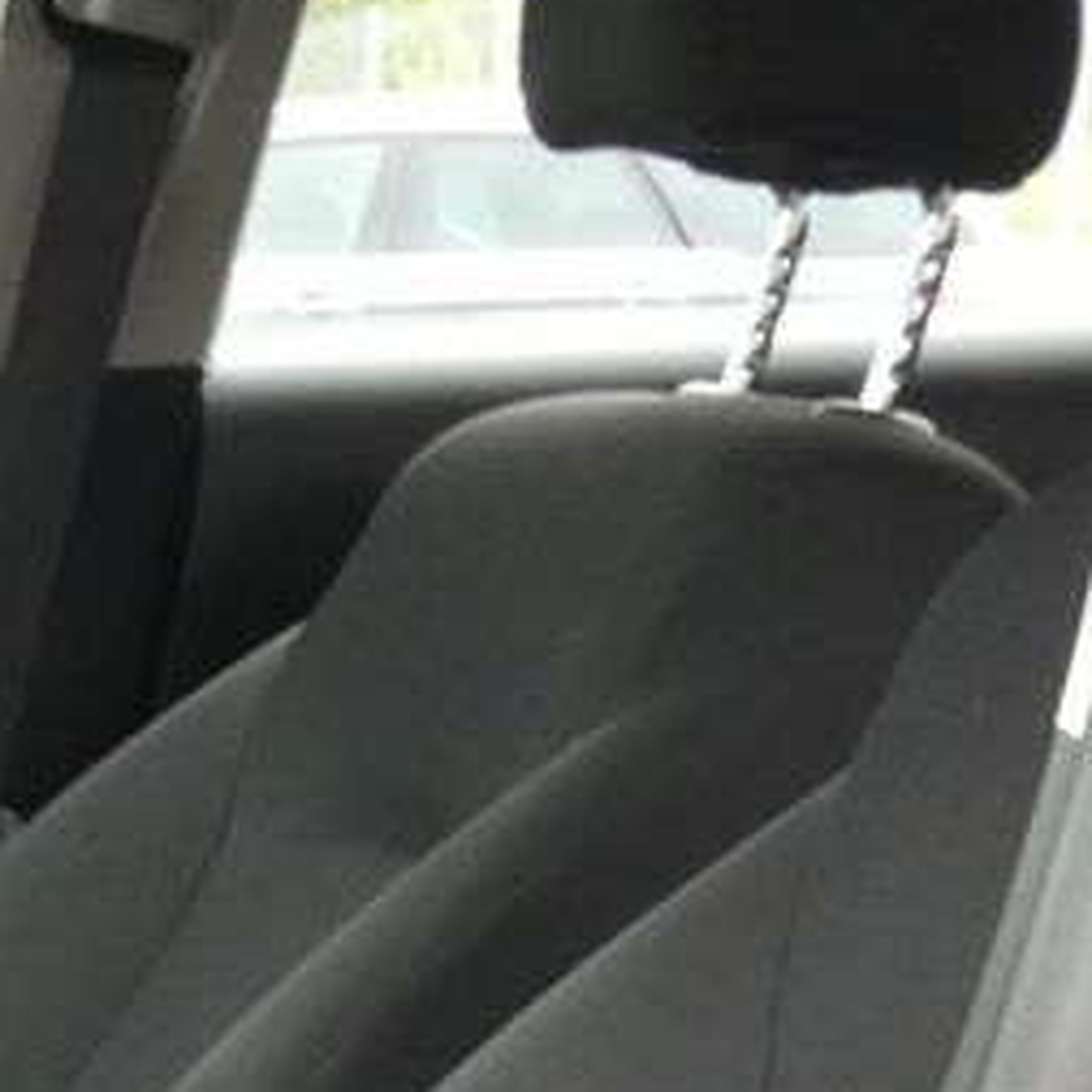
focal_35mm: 125
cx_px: -1109
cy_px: 1420
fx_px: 4461
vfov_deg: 13.5
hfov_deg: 12.3
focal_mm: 6.2
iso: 400
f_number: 5.6
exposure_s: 1/80
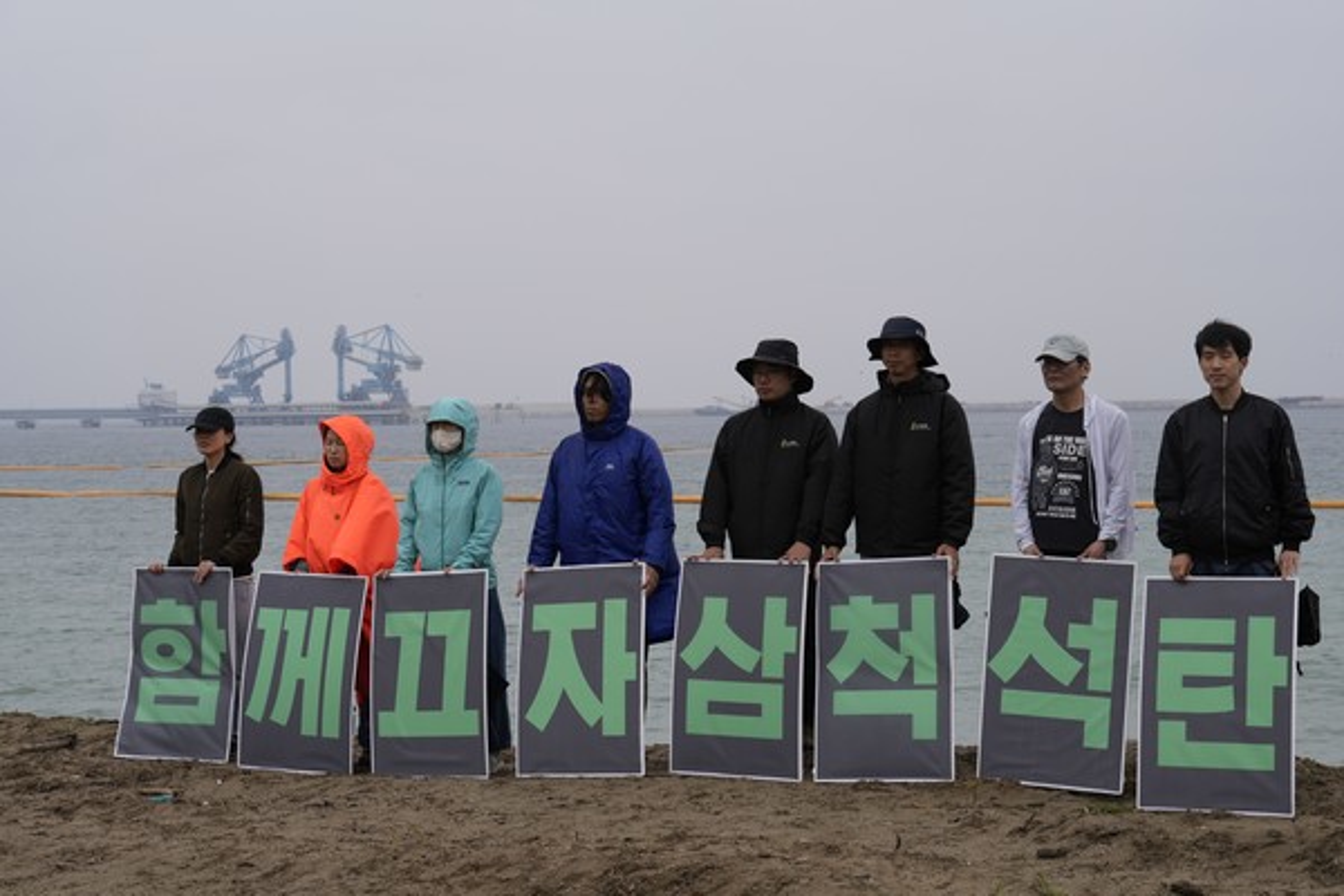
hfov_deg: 28.8
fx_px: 2613
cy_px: 448
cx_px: 672
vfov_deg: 19.5
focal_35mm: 70
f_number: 9
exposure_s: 1/250
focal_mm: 70
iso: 160
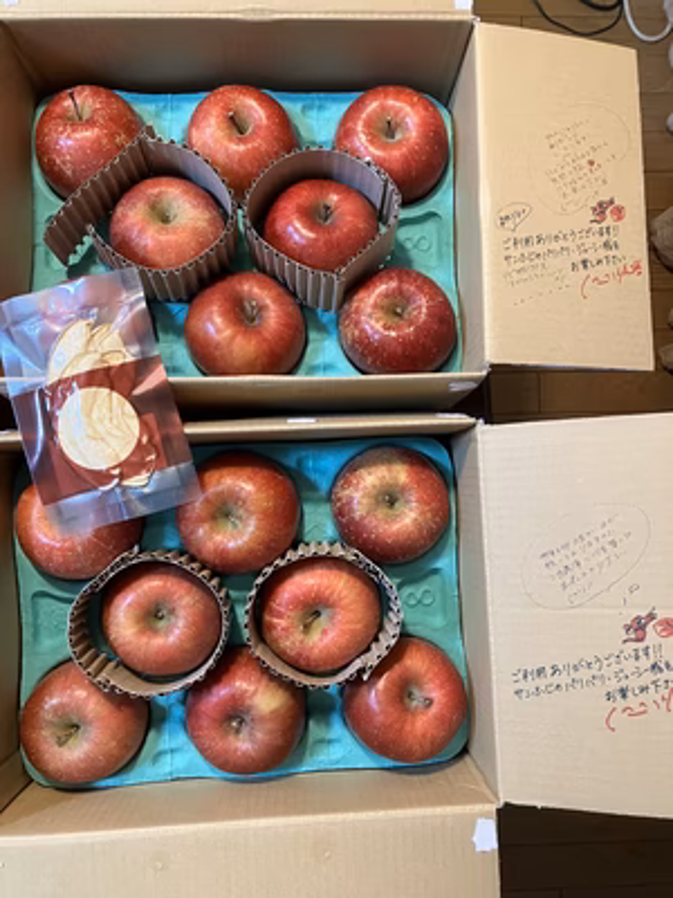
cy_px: 449
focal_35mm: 28
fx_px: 726
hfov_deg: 49.7
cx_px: 336
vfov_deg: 63.4
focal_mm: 3.99
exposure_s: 1/50
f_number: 1.8
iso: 250
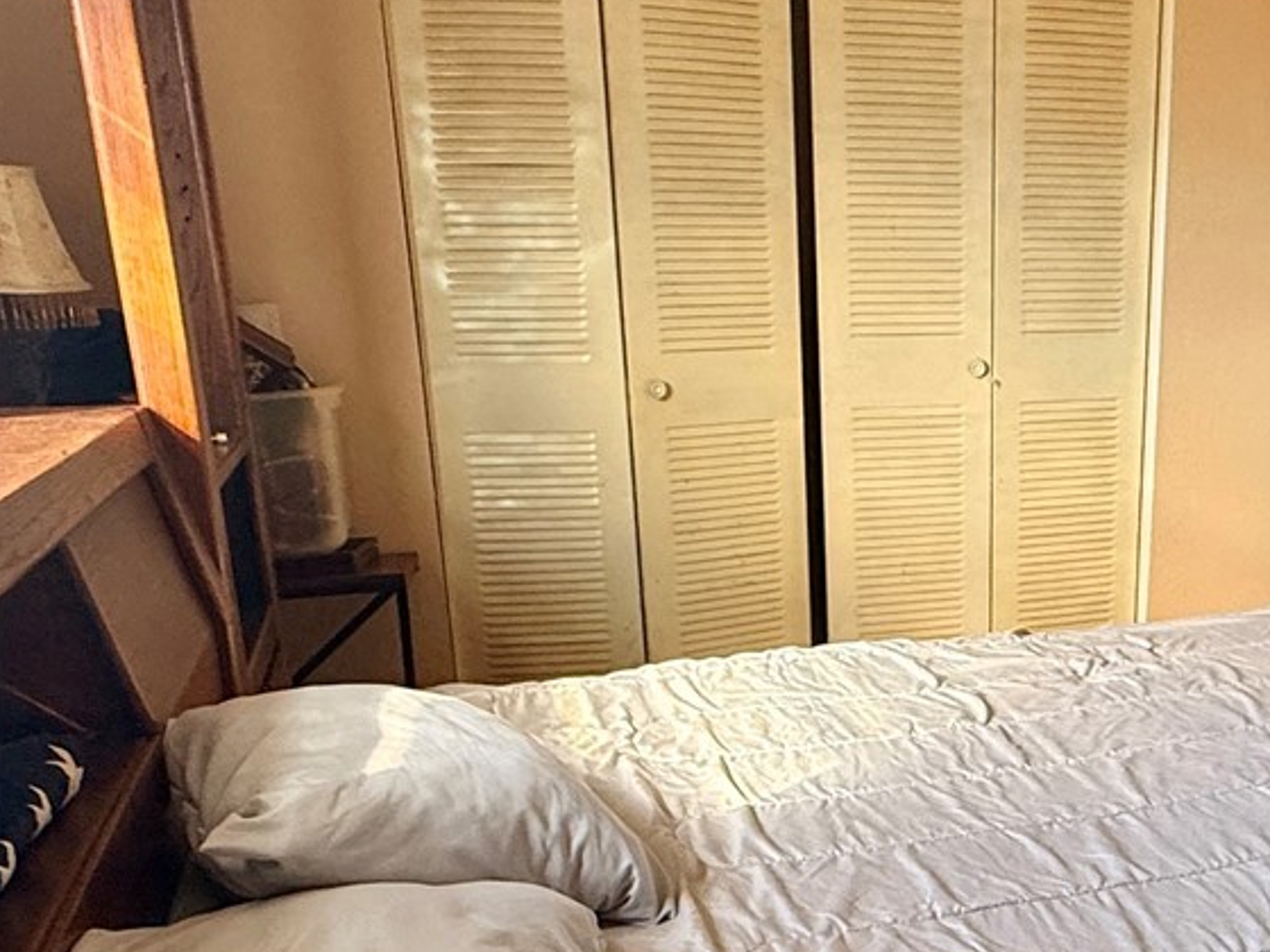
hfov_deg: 44.8
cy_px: 709
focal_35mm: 40
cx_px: 989
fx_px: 1468
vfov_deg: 35.2
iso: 200
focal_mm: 2.22
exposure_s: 1/99
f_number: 2.2
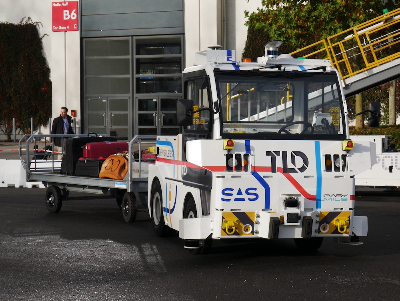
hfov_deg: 22.2
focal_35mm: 88
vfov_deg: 16.8
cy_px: 150
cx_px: 200
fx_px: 1017
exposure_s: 1/320
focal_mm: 44
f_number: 8
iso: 200
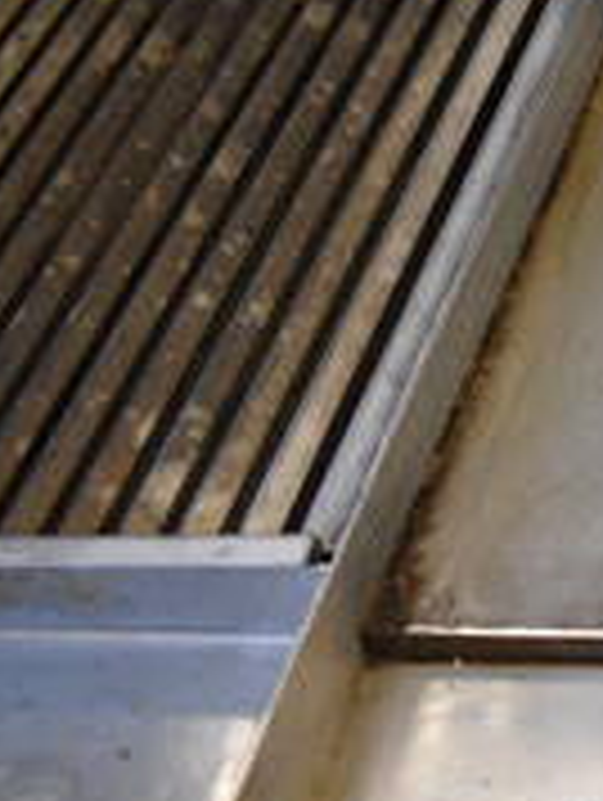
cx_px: 1359
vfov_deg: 21.8
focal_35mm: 89
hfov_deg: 13.3
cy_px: 202
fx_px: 2062
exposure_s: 1/125
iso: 2800
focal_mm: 18
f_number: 3.5
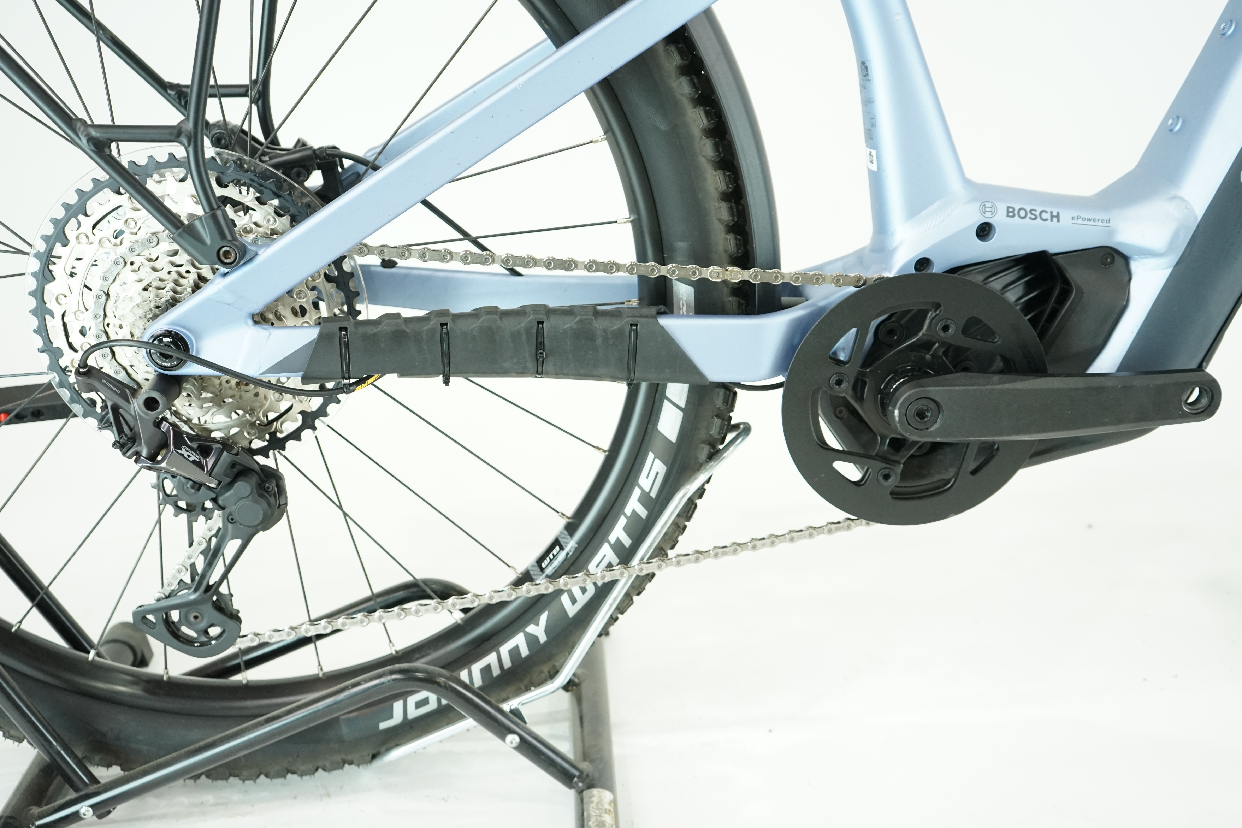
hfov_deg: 50.7
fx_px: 1311
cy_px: 414
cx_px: 621
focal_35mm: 38
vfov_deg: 35.1
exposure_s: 1/200
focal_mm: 38
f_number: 5
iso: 2500
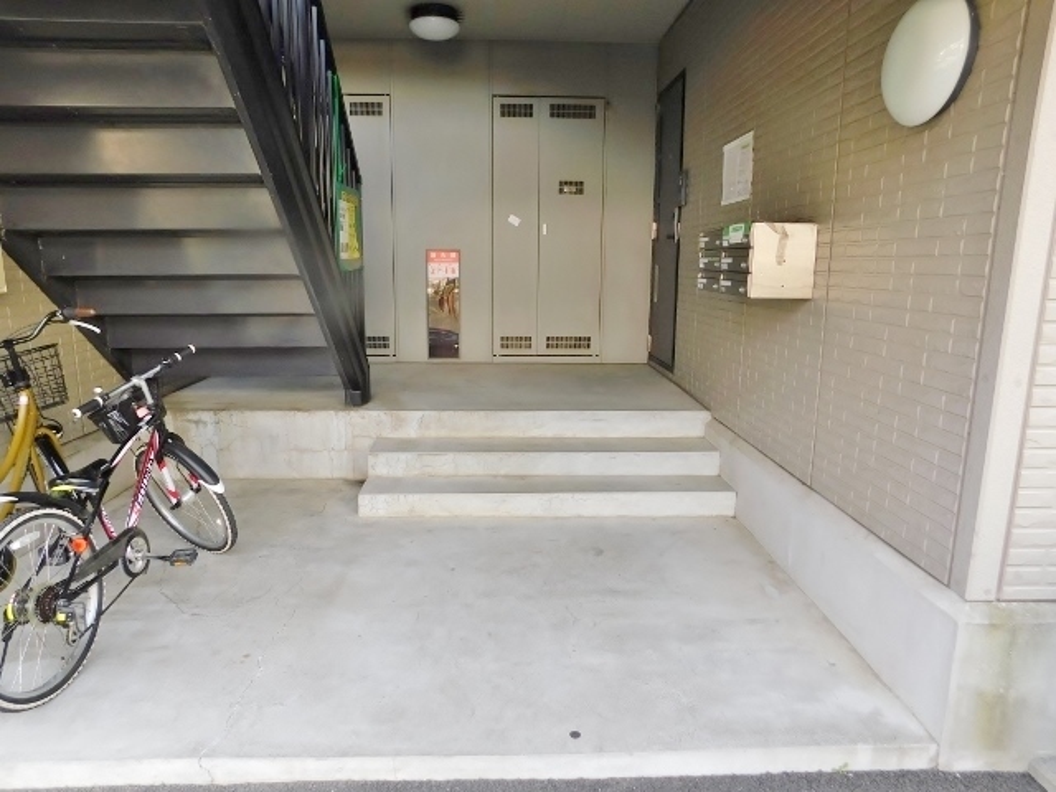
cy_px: 396
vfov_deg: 58.9
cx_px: 528
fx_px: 702
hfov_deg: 73.9
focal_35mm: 23
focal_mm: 4
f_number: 3
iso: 125
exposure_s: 1/125
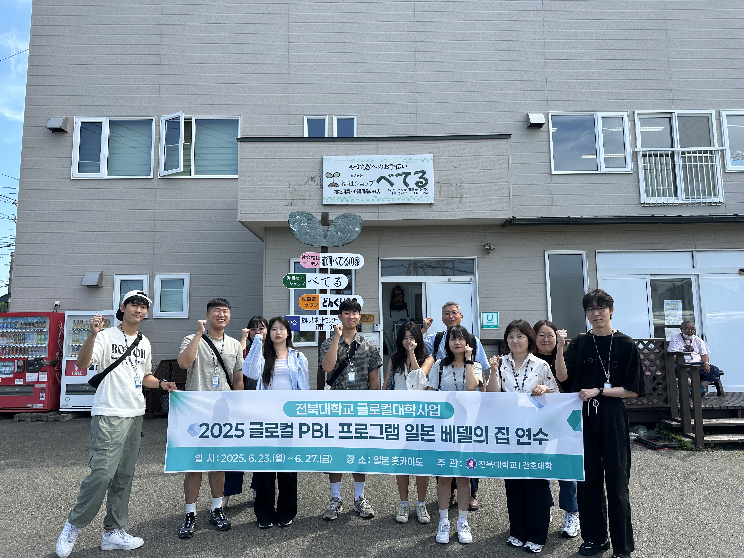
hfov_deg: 71.6
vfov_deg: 56.8
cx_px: 372
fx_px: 516
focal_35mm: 24
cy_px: 279
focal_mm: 6.86
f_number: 1.78
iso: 80
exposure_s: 1/1916
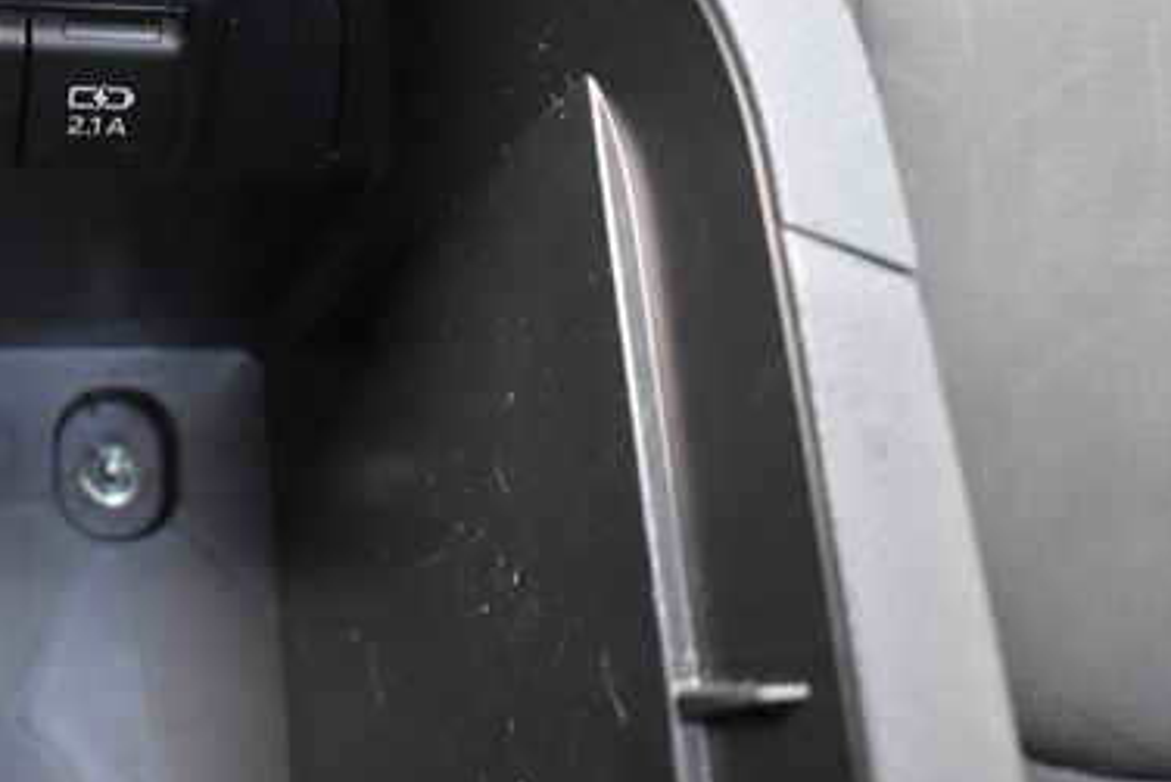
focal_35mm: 46
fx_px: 1497
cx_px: 190
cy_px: 235
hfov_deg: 40.5
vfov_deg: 29.0
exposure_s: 1/125
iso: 3200
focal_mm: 18
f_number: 3.5
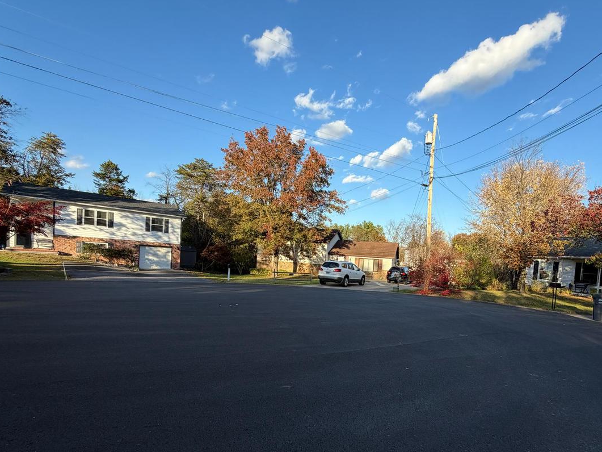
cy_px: 278
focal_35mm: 19
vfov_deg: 67.8
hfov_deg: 84.2
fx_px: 330
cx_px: 339
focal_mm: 2.22
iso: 40
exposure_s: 1/625
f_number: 2.2
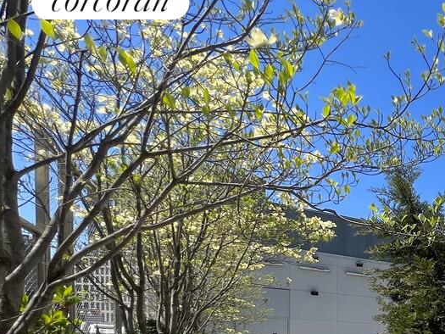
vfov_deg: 35.9
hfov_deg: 37.5
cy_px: 376
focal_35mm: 33
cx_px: 562
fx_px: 424
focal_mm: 1.57
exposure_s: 1/1206
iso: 32
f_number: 1.8
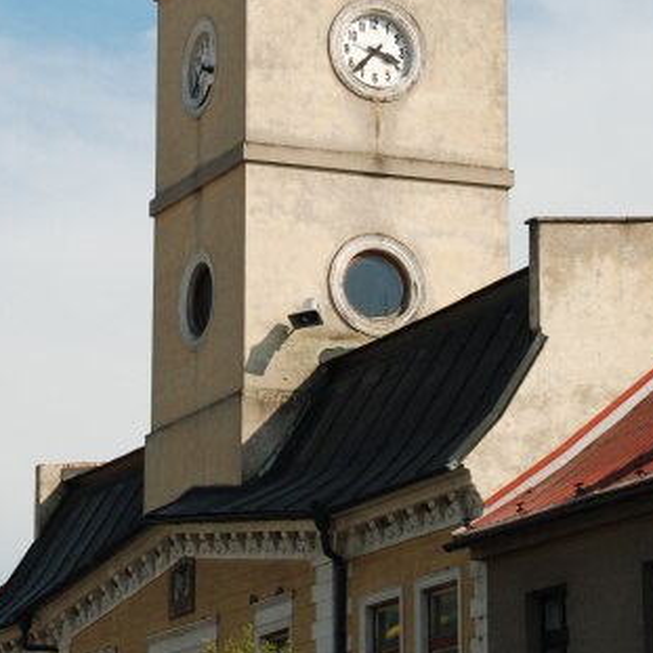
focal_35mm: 164
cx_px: 248
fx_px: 3500
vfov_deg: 10.6
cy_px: 126
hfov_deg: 10.7
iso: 200
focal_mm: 50
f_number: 10
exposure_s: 1/400
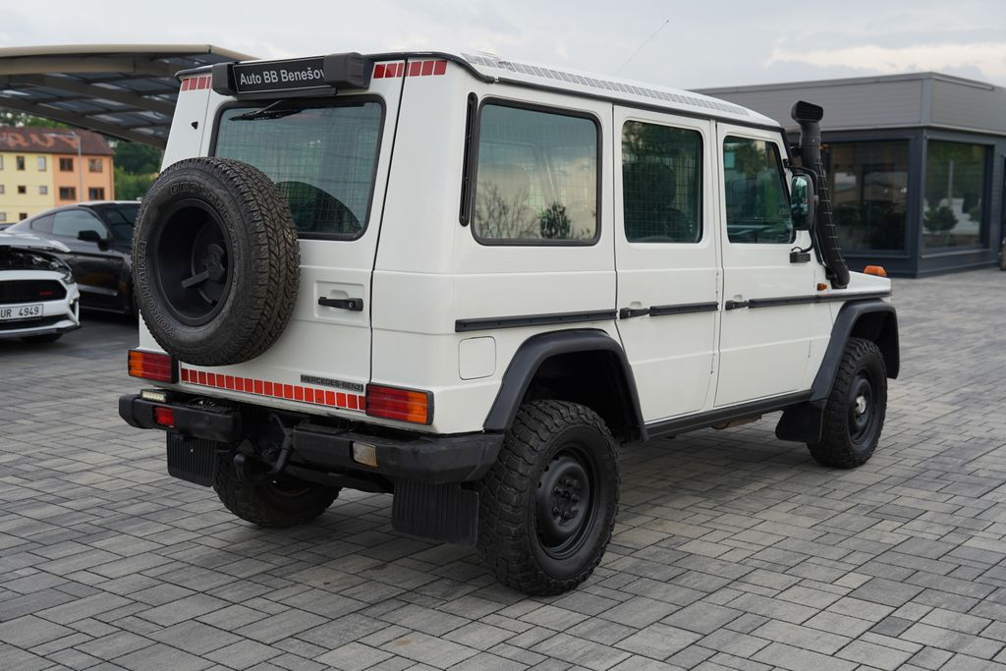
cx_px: 503
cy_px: 336
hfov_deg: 45.4
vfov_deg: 31.2
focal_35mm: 43
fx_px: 1202
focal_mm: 43
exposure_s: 1/100
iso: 100
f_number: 4
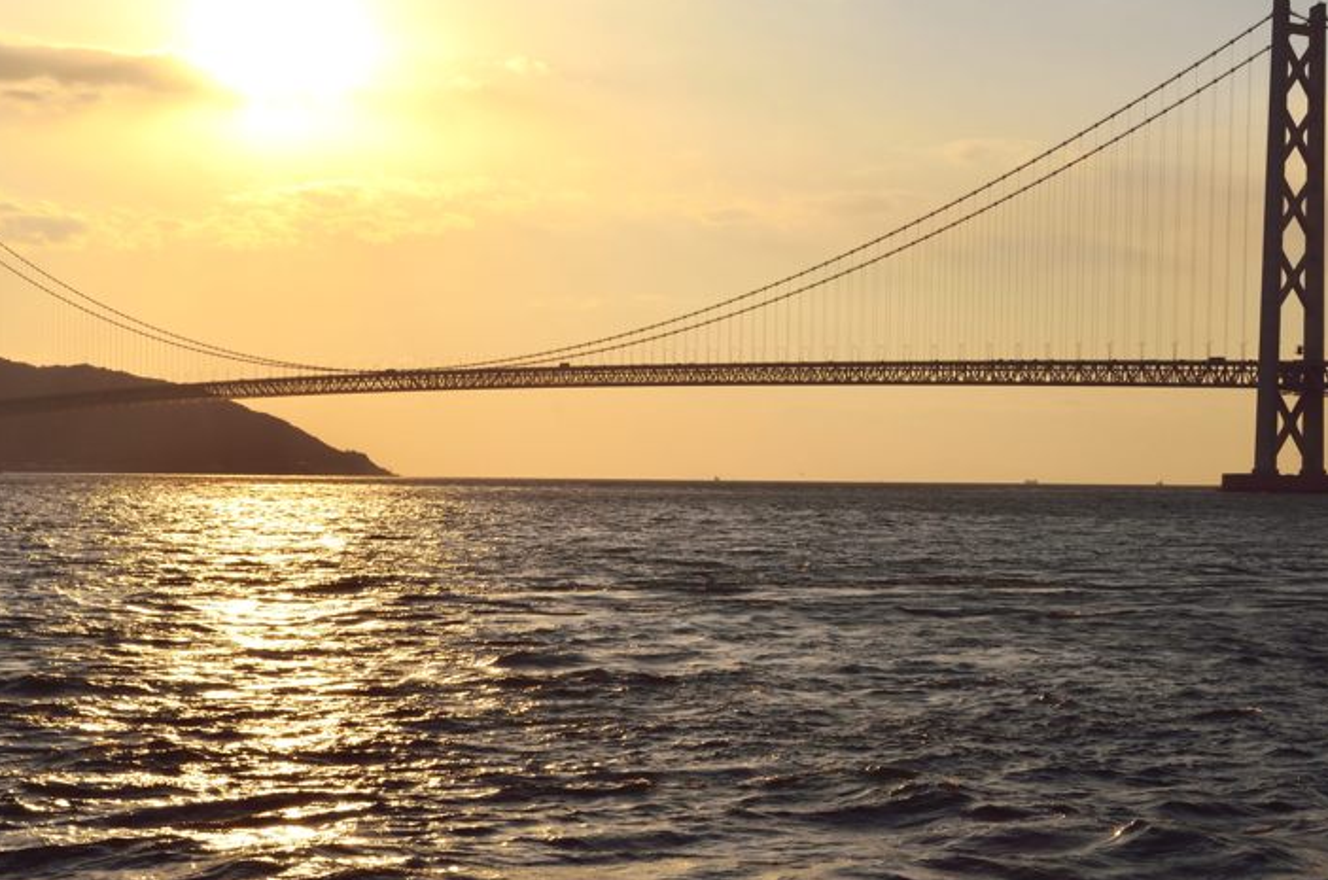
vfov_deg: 19.3
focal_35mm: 70
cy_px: 539
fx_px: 2577
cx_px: 717
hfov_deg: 28.9
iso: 100
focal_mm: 32
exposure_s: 1/500
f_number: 14
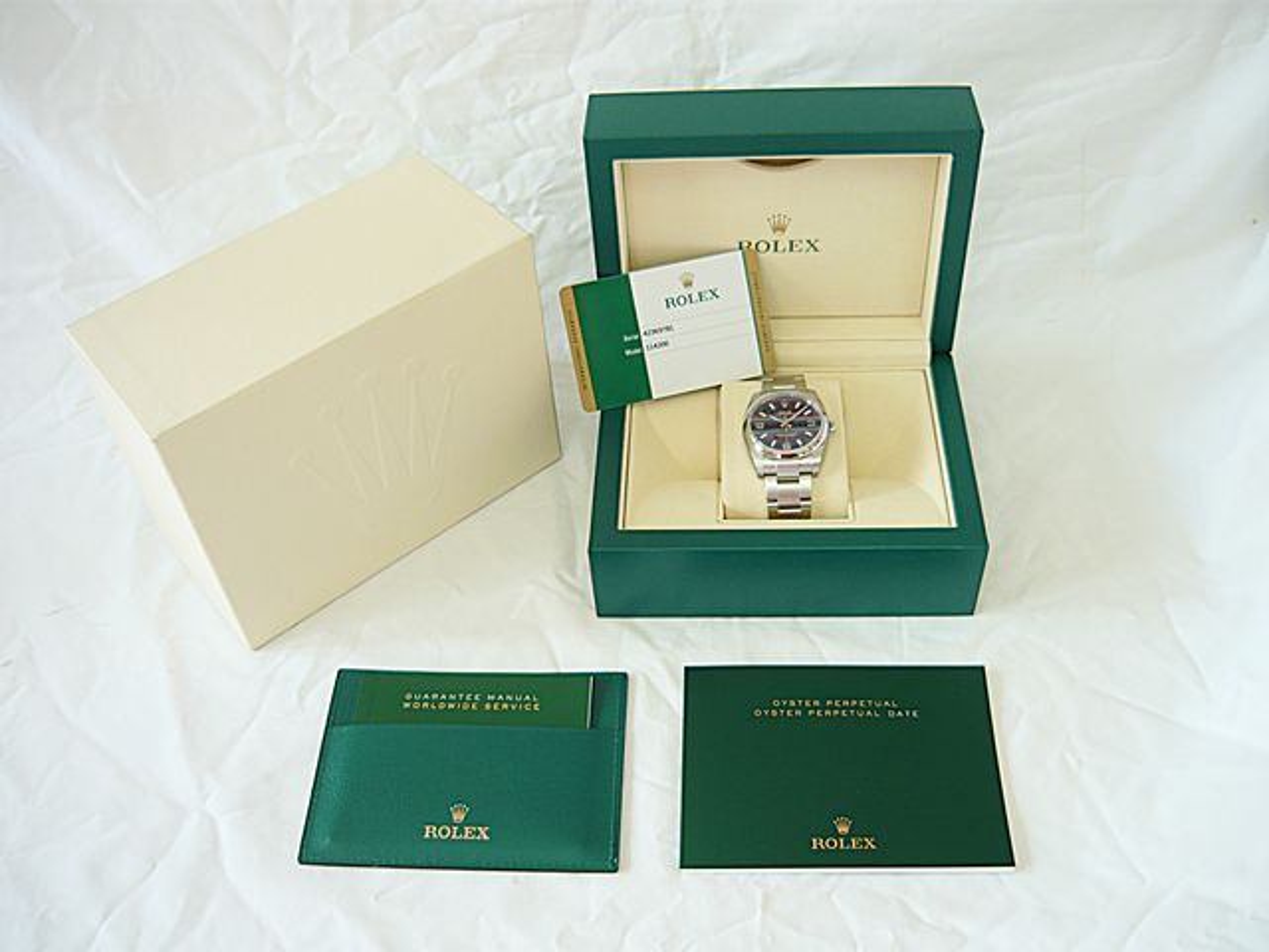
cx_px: 634
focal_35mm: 33
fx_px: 1210
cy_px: 476
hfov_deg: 55.4
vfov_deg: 42.9
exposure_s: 1/50
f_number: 2.8
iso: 100
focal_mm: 5.5
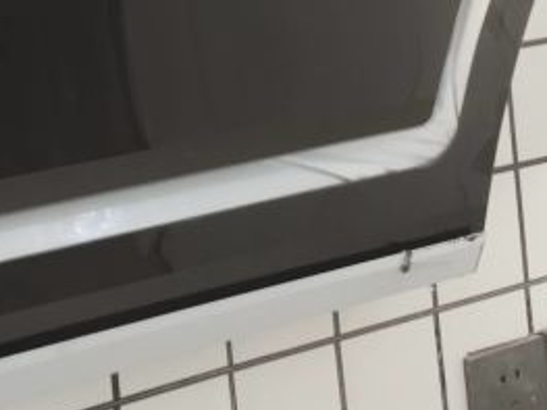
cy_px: -75
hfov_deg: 26.3
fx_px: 1106
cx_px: -2
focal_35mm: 70
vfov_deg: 19.8
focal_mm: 4.76
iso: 622
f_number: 1.79
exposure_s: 1/50
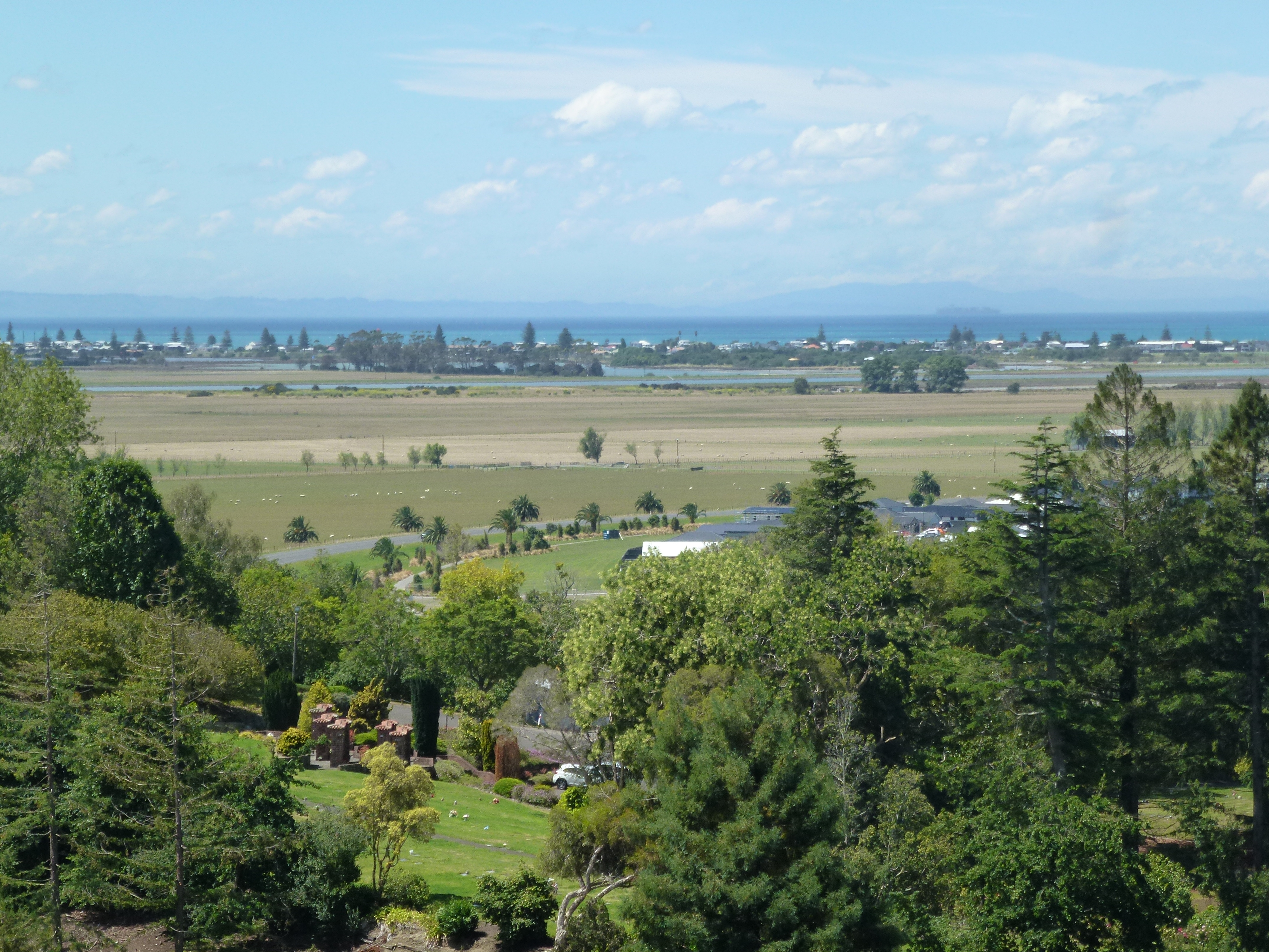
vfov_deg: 11.2
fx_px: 4839
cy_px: 473
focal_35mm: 132
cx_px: 633
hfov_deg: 14.9
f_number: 5.2
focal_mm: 23.4
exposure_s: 1/500
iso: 160
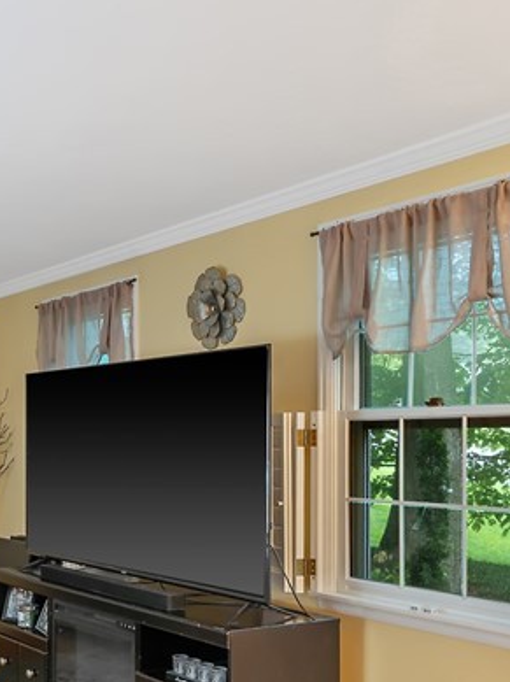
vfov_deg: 43.3
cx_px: -77
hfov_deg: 29.5
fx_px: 846
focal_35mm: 43
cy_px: 456
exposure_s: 1.6
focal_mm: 16
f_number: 9
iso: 200
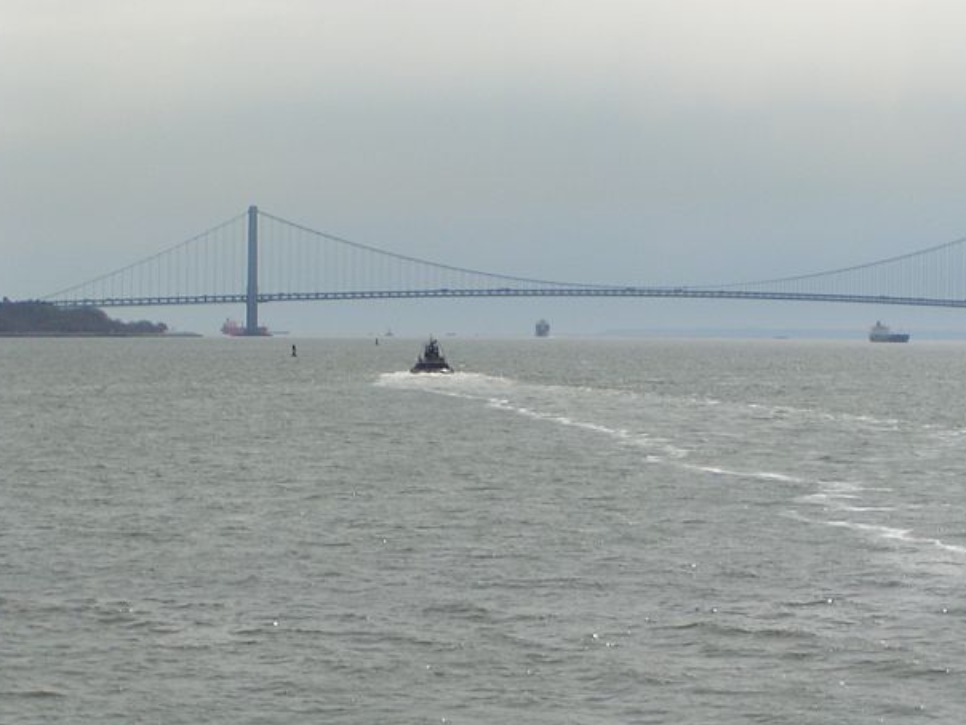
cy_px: 389
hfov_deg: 17.2
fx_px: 3181
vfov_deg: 13.0
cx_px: 593
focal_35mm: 114
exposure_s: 1/1000
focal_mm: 13.2
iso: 50
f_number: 5
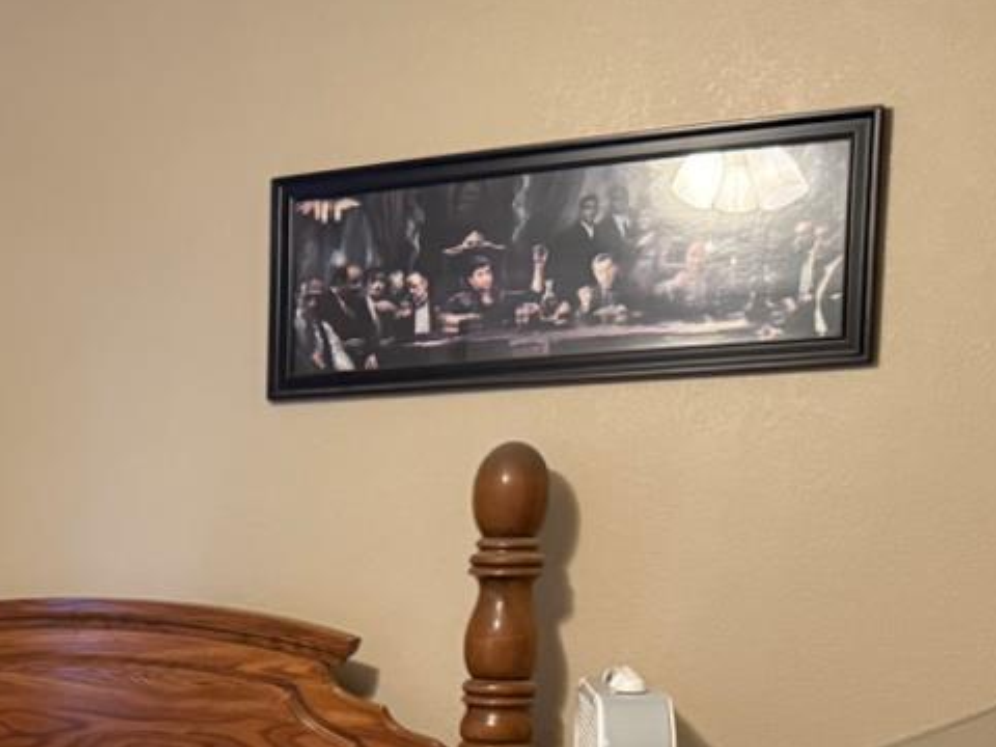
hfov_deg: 23.8
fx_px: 2158
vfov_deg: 18.7
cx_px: -189
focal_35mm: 75
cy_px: 856
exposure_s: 1/40
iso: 800
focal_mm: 6.76
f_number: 1.78
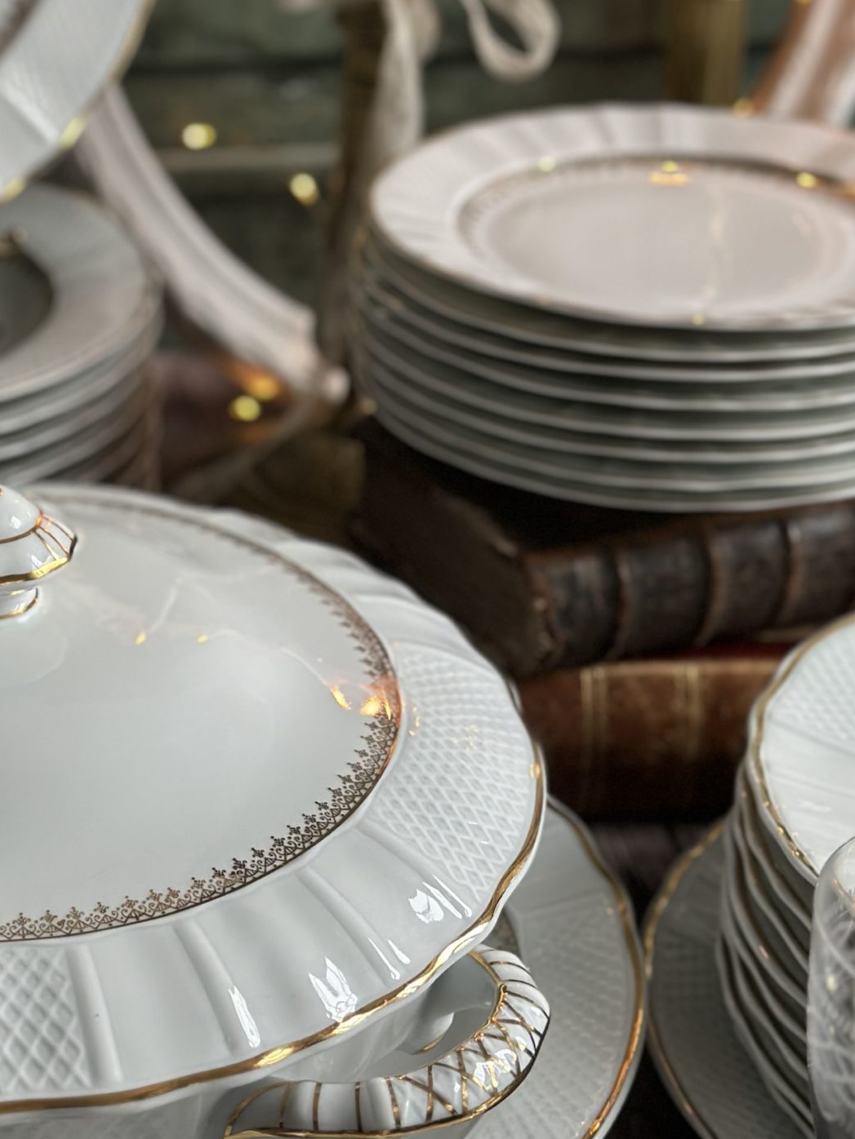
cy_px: 423
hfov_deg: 16.6
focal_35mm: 88
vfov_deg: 22.2
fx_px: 2898
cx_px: 131
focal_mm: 6.86
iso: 125
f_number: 1.78
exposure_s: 1/95
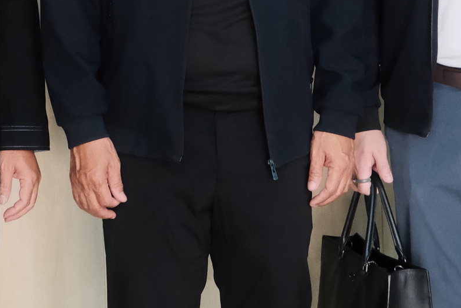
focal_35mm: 158
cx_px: 162
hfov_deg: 13.0
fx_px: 2024
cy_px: -107
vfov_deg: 8.6
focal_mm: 26.4
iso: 4000
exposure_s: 1/100
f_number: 5.6
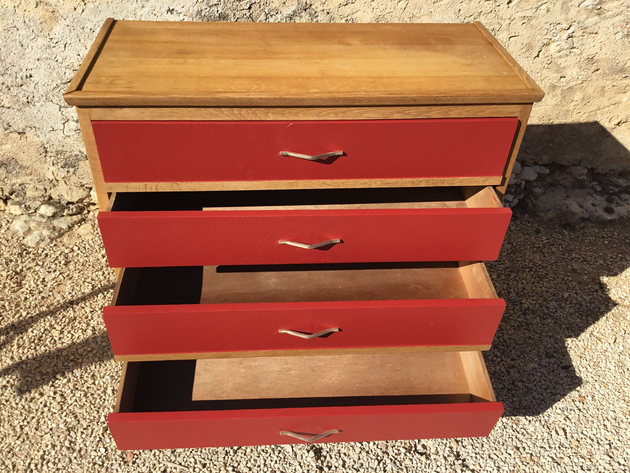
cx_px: 315
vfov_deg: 45.4
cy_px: 236
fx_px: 564
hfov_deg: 58.4
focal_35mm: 31
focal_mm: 3.3
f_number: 2.4
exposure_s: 1/1253
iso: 25
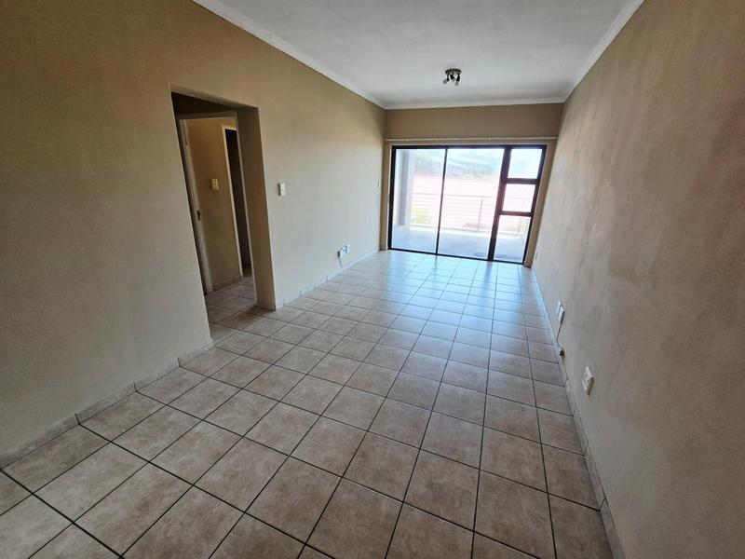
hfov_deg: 106.2
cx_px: 372
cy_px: 280
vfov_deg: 89.9
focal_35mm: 13
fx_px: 280
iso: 50
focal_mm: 2.2
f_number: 2.2
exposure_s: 1/112
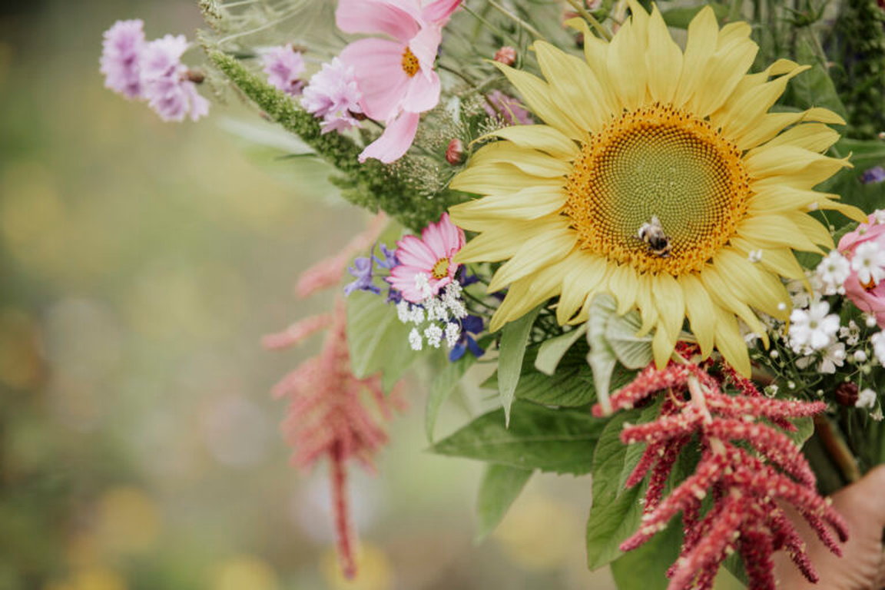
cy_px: 295
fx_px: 2089
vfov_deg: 16.1
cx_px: 442
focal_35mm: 85
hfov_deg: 23.9
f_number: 1.8
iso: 200
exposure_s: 1/1600
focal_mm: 85
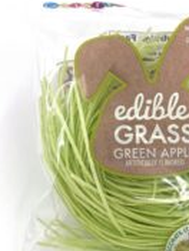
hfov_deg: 24.6
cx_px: 140
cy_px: 127
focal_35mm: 59
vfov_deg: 32.7
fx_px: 430
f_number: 1.6
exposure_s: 1/885
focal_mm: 5.1
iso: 50
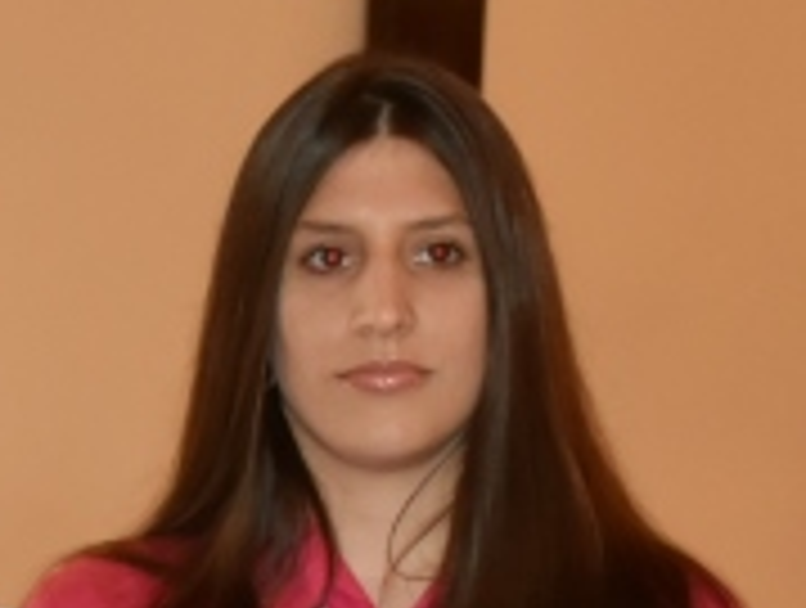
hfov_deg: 7.9
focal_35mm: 247
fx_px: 5763
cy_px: 885
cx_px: -374
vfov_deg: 6.0
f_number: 5
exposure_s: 1/80
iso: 800
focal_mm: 30
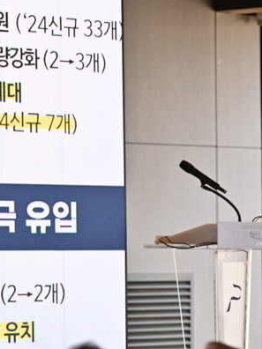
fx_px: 2937
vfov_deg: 6.8
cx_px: 256
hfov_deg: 5.1
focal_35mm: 291
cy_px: 174
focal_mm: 200
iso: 1600
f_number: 5
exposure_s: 1/160
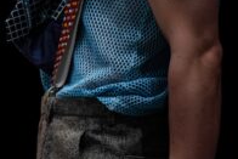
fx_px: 5121
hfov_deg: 2.7
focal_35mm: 774
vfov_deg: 1.8
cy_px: -116
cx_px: -175
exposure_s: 1/125
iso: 1600
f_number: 2.8
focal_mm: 190
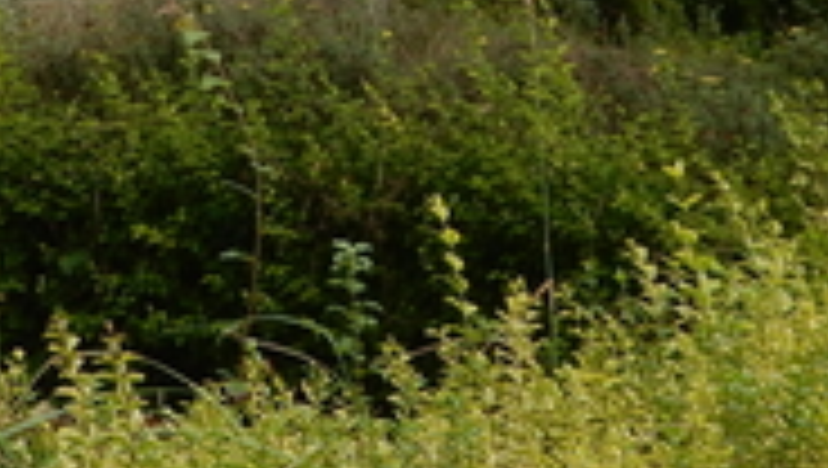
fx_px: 4682
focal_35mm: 213
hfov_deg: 9.9
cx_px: -238
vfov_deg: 5.7
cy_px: -292
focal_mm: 10.7
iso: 125
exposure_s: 1/60
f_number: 4.5
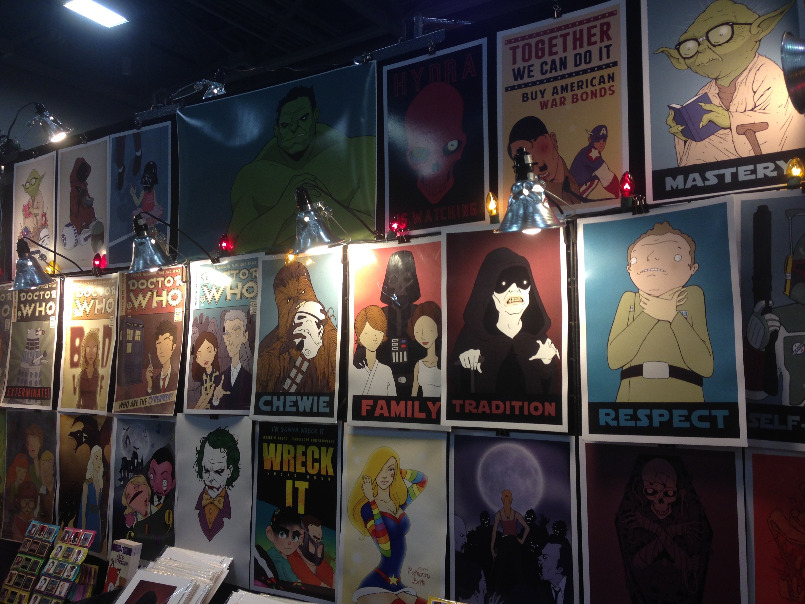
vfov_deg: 42.9
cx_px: 402
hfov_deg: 55.4
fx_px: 767
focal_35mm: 33
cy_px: 302
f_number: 2.4
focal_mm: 4.12
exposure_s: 1/60
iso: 50
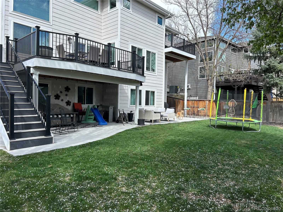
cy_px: 106
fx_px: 213
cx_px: 142
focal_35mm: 26
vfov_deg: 53.1
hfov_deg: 67.3
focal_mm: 5.7
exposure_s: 1/1621
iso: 50
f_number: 1.5
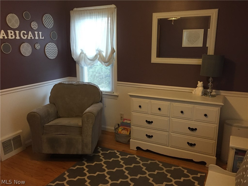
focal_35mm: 29
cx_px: 124
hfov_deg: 61.7
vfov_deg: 48.2
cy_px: 93
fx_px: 208
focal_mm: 4.15
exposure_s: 1/30
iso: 200
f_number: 2.2
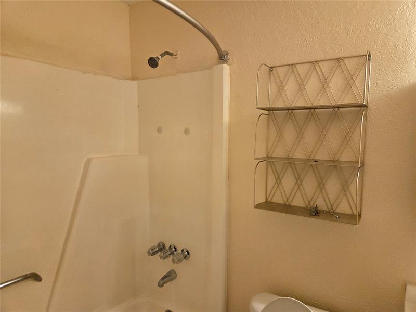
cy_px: 156
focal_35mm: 23
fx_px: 276
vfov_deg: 58.9
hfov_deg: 73.9
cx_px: 208
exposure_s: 1/120
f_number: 1.8
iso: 640
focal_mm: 5.4
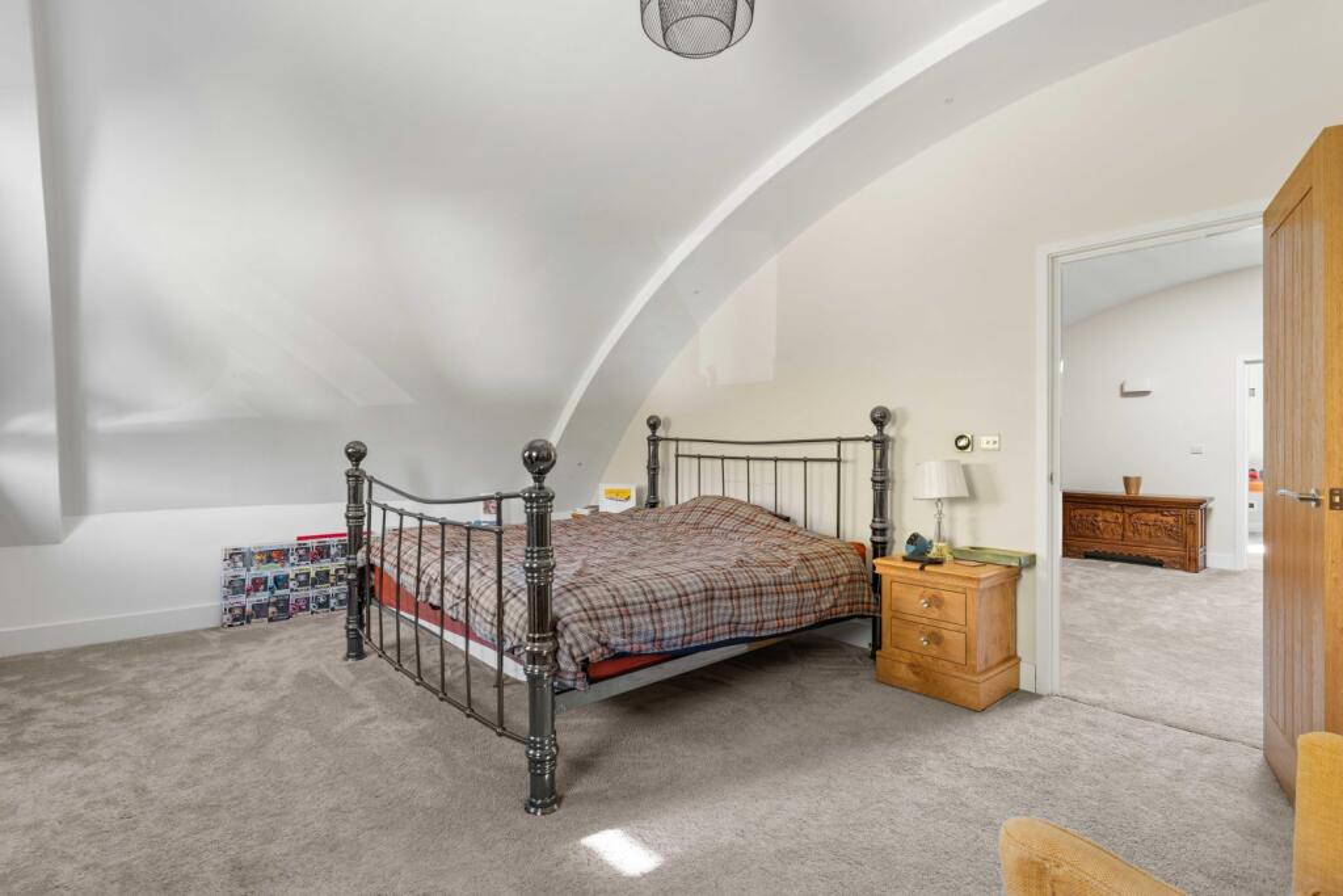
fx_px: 634
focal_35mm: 17
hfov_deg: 93.3
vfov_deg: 70.5
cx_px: 672
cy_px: 448
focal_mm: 17
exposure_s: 1/2.5
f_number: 8
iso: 400
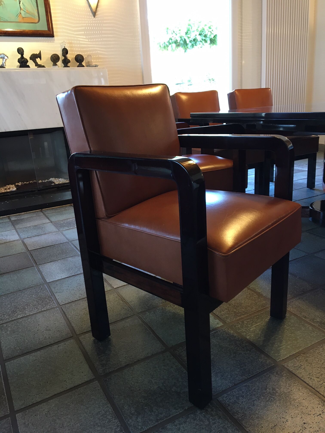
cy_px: 216
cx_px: 162
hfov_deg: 48.2
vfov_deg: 61.7
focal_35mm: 29
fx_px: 363
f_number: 2.2
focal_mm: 4.15
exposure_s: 1/33
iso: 100
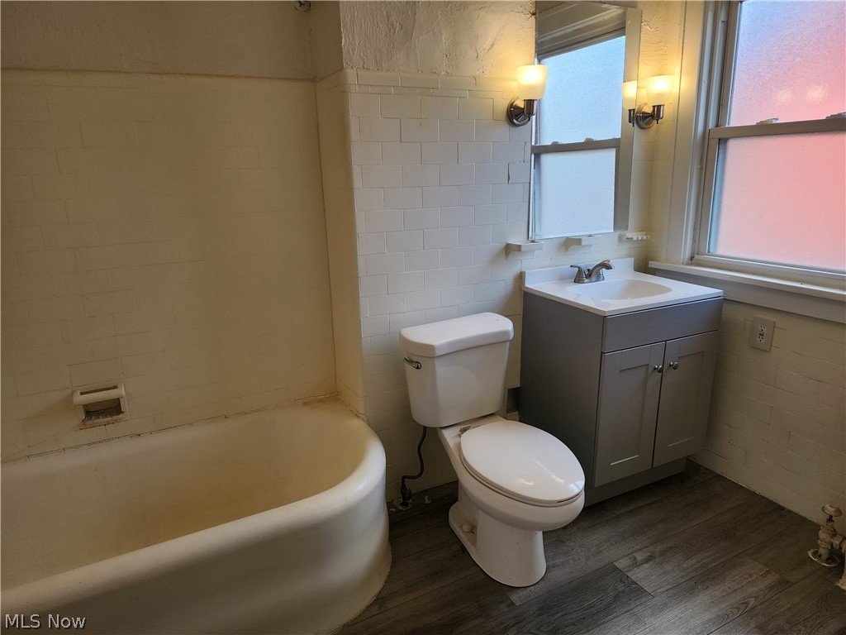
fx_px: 562
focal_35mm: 23
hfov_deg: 73.9
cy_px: 318
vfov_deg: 58.9
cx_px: 423
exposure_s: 1/180
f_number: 1.8
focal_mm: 6.4
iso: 100
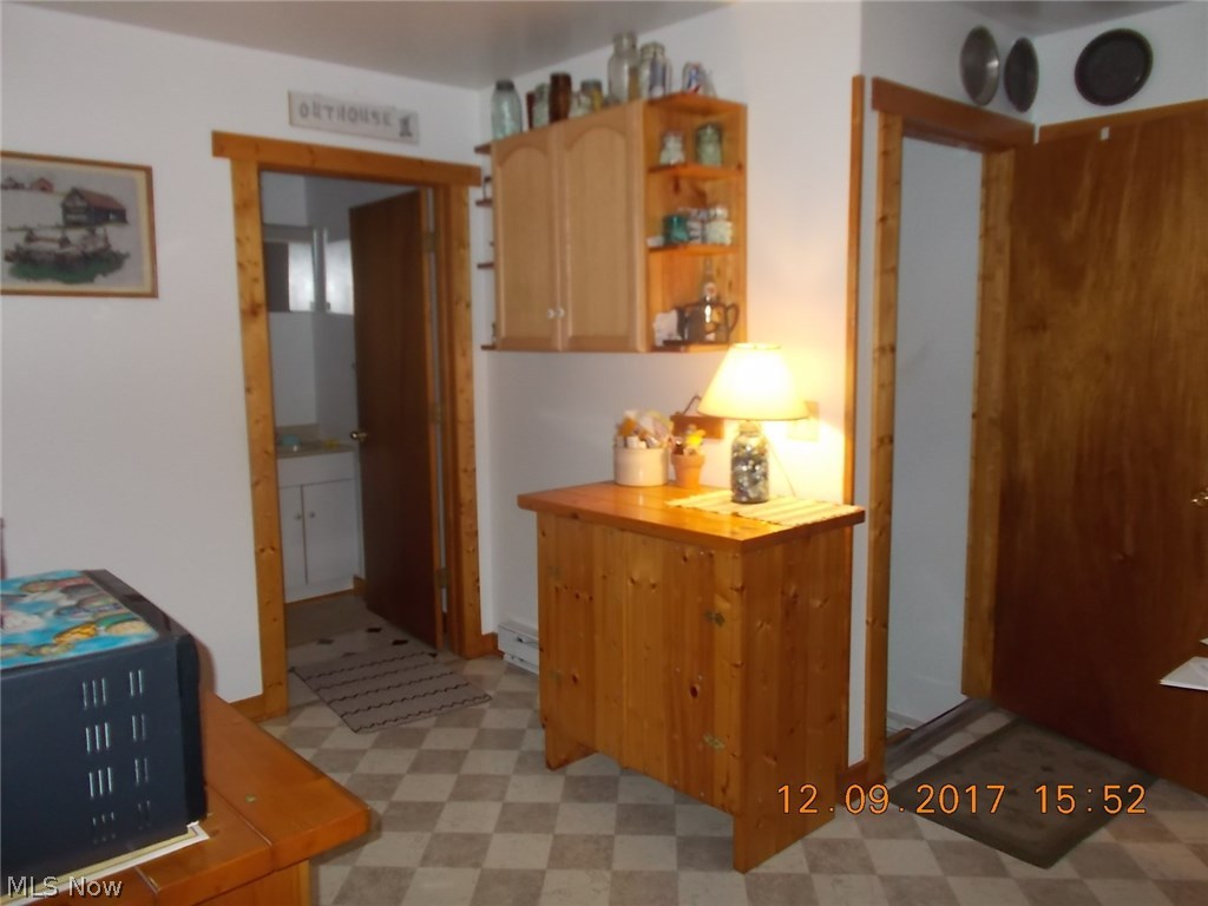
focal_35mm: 26
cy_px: 453
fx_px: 907
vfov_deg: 53.1
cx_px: 604
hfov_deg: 67.3
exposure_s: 1/25
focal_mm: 4.6
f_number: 3.2
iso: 200
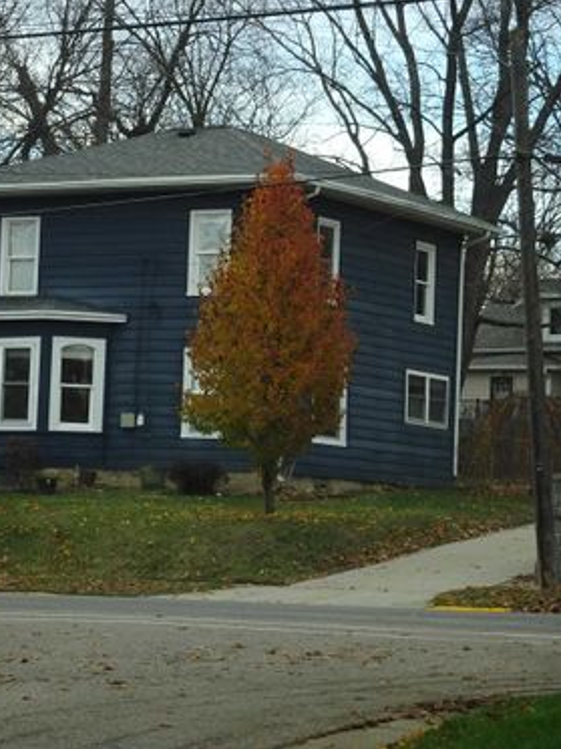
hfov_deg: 10.8
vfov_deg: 14.4
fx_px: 2960
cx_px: 187
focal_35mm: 137
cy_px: 373
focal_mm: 17.49
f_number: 5
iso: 160
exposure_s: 1/125
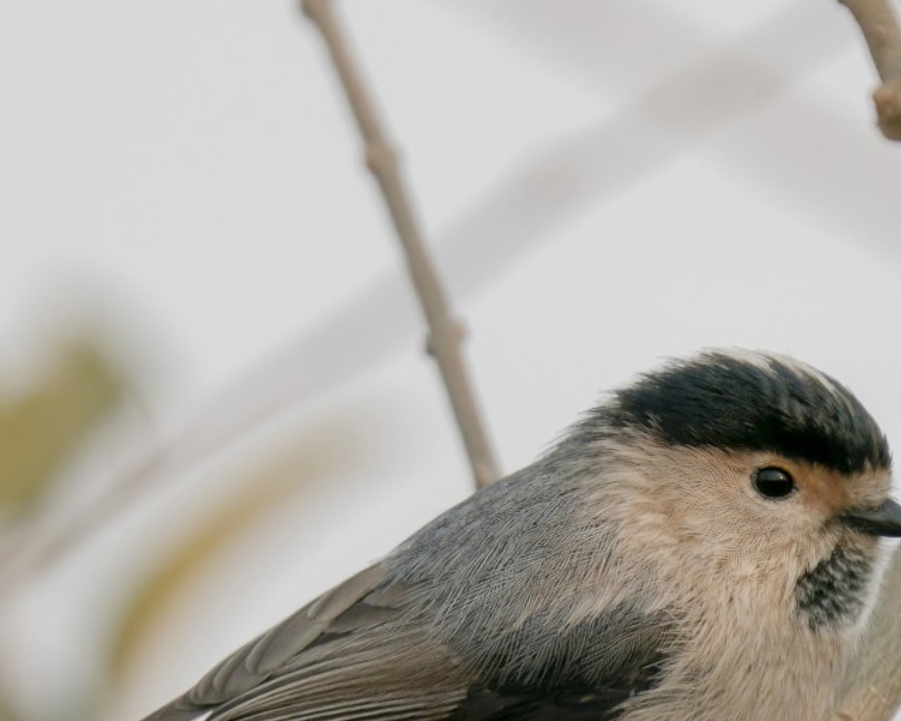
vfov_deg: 1.1
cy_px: 624
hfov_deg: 1.4
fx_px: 38047
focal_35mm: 1427
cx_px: 386
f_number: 6.3
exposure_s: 1/500
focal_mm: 600
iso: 200
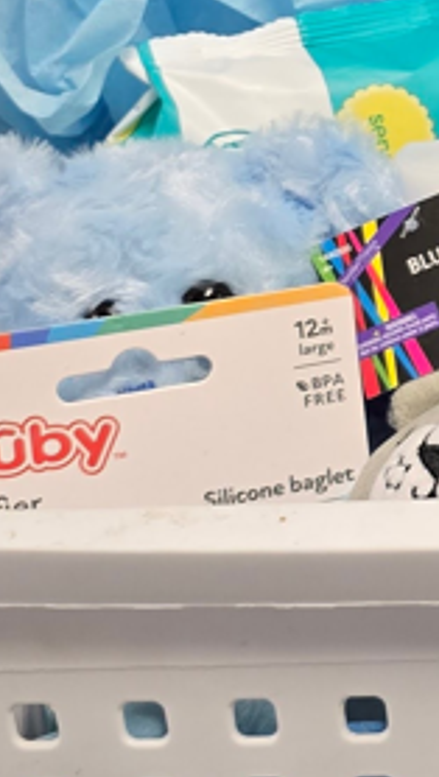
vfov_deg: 19.4
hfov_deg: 10.5
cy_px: 48
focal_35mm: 108
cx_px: 825
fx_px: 2228
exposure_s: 1/120
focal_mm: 6.3
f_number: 1.7
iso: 320
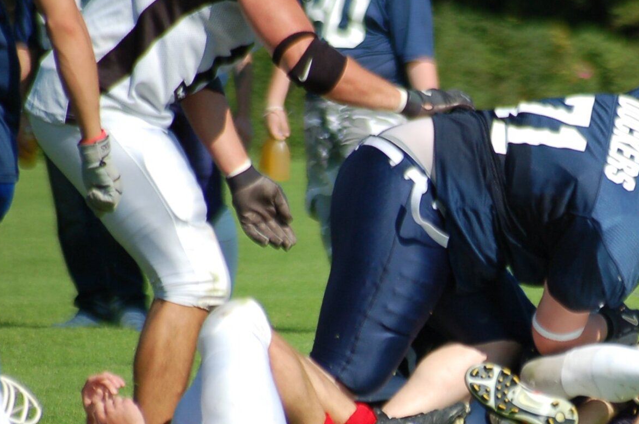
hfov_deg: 2.4
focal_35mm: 849
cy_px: 348
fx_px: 15043
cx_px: 571
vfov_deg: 1.6
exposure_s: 1/1000
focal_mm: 300
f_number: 5.6
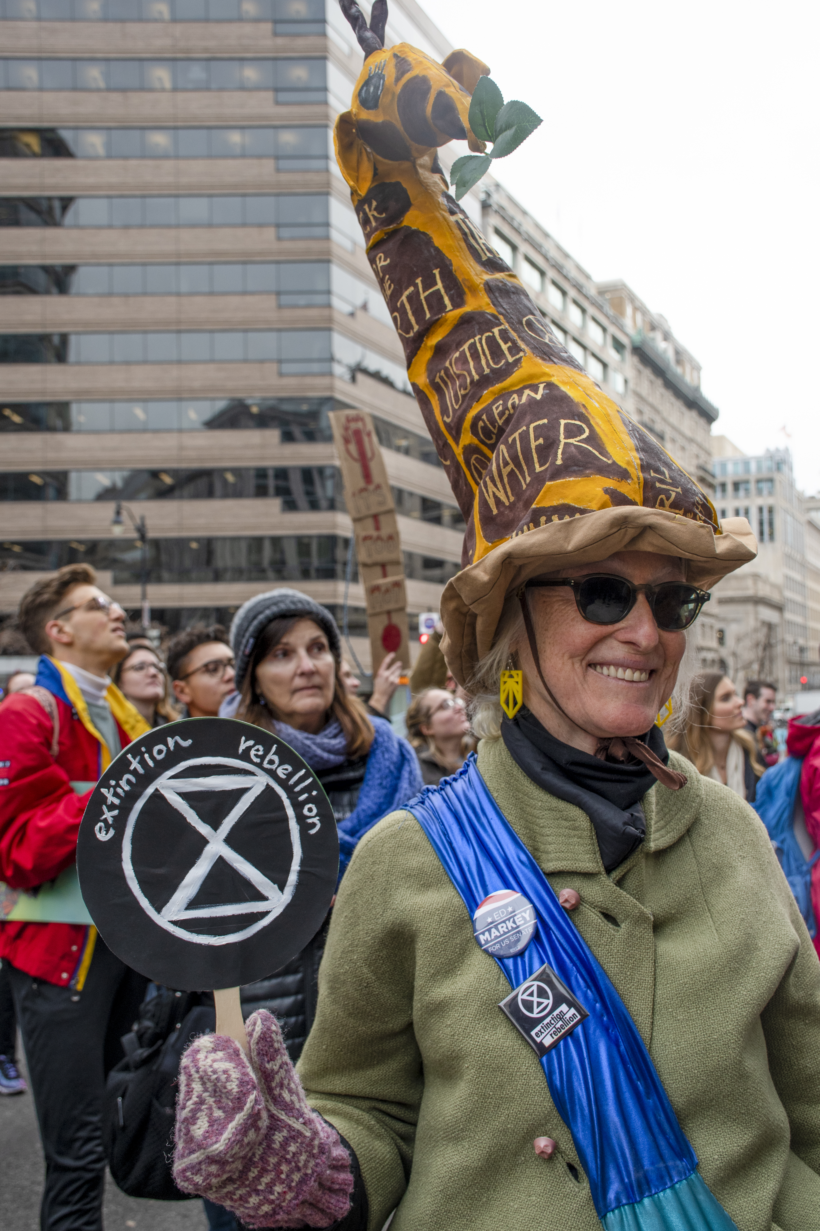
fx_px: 1332
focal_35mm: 39
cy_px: 616
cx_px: 410
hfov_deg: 34.2
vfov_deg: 49.6
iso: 250
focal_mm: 26
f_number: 5.6
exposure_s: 1/250
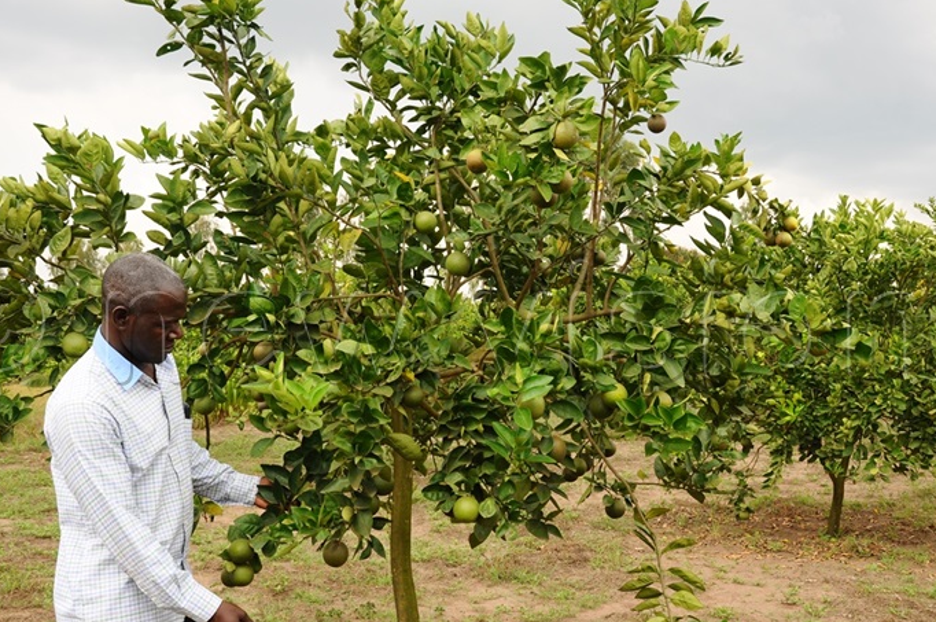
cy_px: 320
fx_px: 1117
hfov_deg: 45.5
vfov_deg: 31.1
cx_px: 436
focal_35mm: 43
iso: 400
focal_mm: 26
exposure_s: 1/200
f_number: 7.1
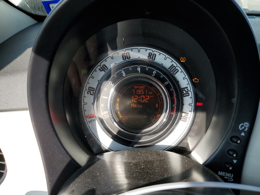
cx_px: 130
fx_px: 195
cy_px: 98
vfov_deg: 53.1
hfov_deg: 67.3
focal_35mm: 26
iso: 50
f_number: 1.5
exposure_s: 1/1111
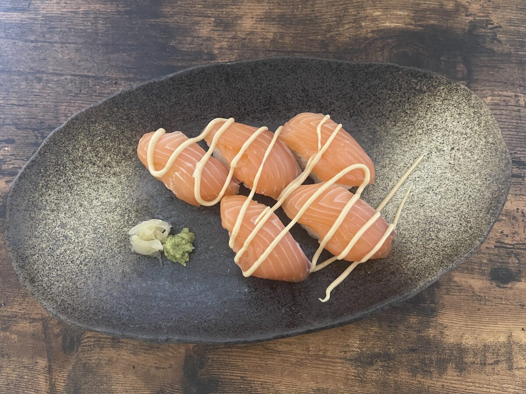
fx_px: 380
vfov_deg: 54.9
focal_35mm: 25
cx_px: 263
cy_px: 197
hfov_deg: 69.4
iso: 640
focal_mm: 5.1
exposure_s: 1/37
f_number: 1.6
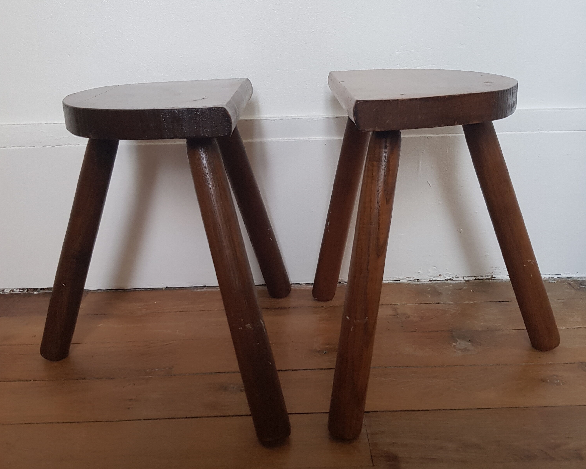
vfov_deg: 43.3
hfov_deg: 52.8
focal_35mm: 34
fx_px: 590
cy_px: 224
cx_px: 292
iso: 160
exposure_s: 1/60
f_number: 1.7
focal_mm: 4.2
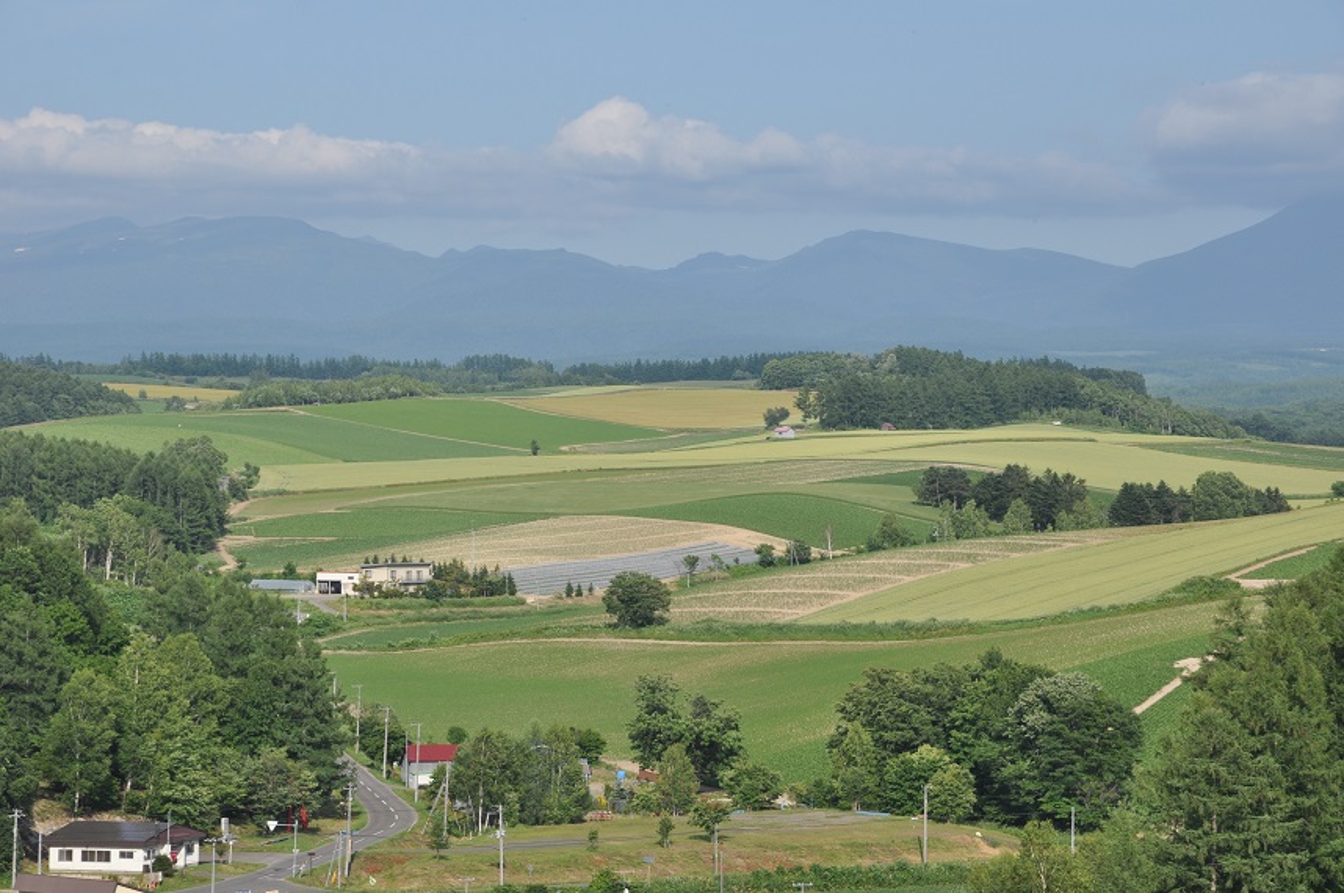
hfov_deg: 16.1
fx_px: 4755
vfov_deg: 10.7
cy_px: 446
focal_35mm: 128
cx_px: 672
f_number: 14
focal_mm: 85
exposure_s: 1/320
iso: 200
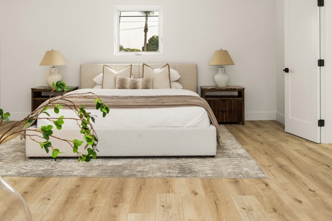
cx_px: 164
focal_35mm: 32
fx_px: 295
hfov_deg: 58.7
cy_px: 65
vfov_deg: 40.3
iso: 100
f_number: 5.6
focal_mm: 19
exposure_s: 1/40
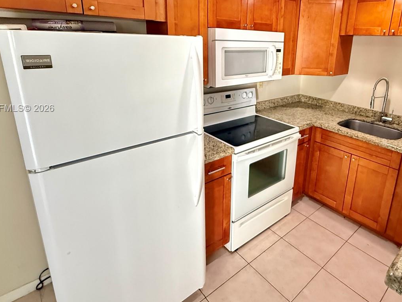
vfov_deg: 60.1
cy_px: 109
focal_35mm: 22
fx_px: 256
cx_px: 247
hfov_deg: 75.3
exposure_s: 1/60
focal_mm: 2.22
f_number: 2.2
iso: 1000
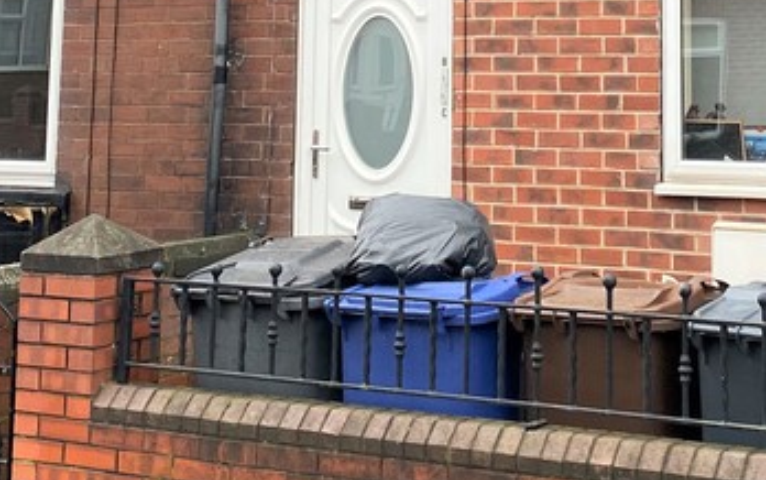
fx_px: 1692
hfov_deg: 25.3
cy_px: -174
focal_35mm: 81
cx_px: 557
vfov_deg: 15.3
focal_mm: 4.25
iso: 100
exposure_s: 1/121
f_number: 1.8
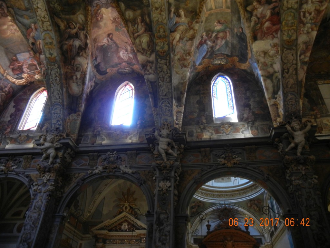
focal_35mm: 30
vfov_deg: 46.8
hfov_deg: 60.0
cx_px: 165
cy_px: 124
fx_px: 286
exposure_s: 1/18.4
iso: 400
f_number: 3.5
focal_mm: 5.4
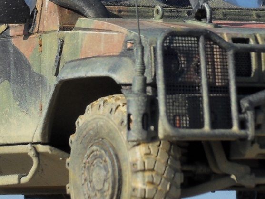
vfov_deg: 4.5
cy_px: 10
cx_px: 133
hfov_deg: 6.0
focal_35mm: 332
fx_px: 2540
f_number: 5.6
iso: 80
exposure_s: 1/500
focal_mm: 19.3
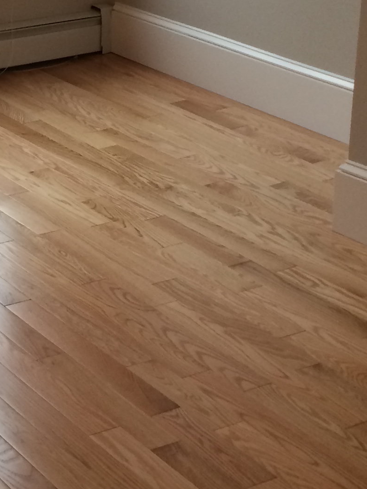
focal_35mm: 90
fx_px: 1272
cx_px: -90
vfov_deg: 21.4
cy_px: 67
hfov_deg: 15.7
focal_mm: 4.15
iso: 50
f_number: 2.2
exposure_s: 1/30
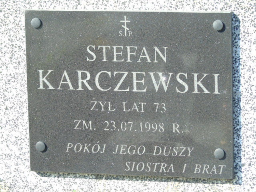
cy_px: 96
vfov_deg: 8.0
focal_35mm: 186
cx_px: 128
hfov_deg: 10.6
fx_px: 1376
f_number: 5
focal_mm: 33
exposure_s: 1/125
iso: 100
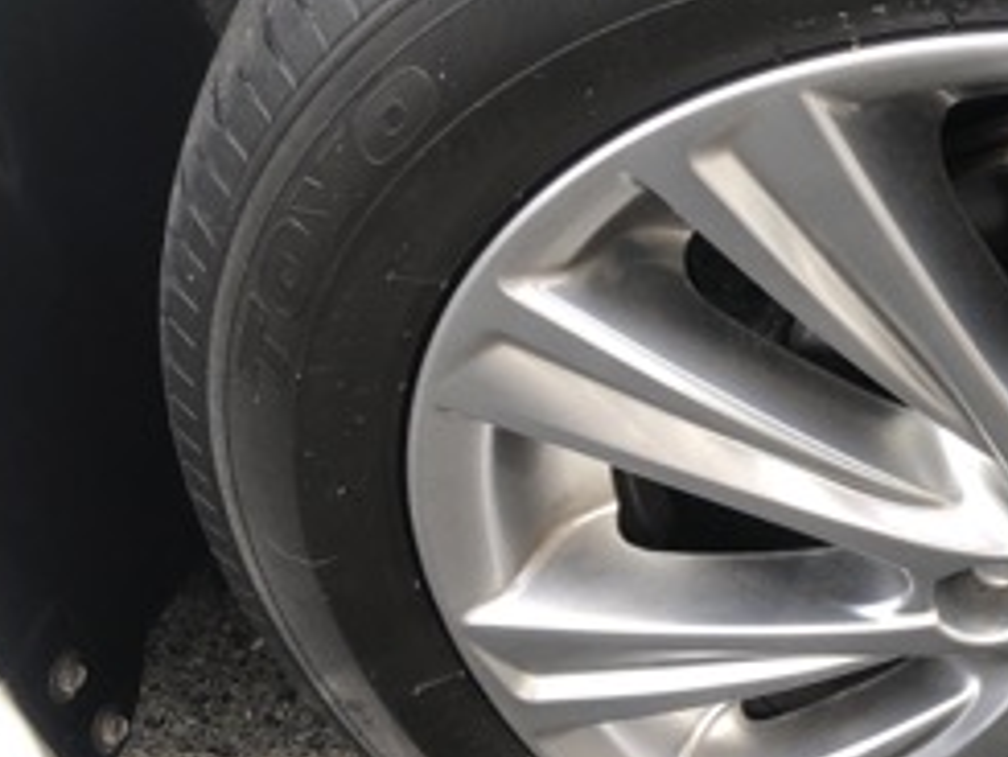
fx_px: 2127
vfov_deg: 20.2
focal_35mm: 73
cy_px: 374
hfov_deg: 24.3
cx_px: 1193
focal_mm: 3.99
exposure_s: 1/179
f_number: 1.8
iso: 20
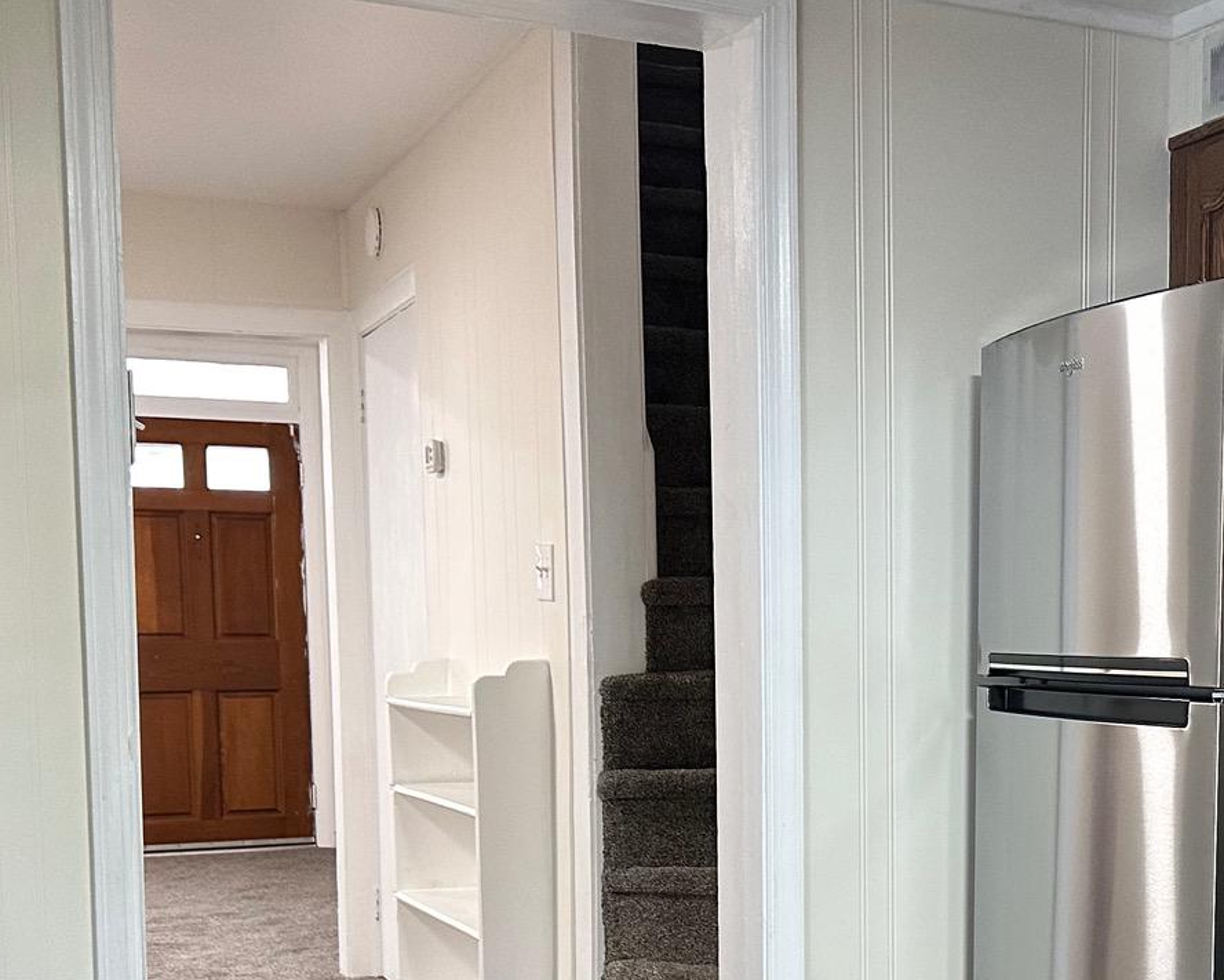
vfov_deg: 27.4
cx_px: 1026
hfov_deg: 33.4
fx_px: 1957
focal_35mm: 54
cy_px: 815
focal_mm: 6.86
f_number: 1.78
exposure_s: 1/60
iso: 250
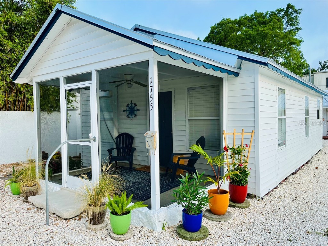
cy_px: 123
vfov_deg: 53.1
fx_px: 246
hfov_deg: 67.3
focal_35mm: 26
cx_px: 164
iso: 50
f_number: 1.6
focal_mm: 5.1
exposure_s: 1/1536
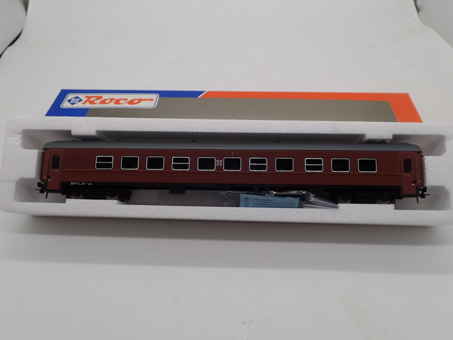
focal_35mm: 30
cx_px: 226
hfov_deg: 60.0
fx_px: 393
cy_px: 170
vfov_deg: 46.8
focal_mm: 5.5
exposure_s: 1/250
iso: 100
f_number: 3.2
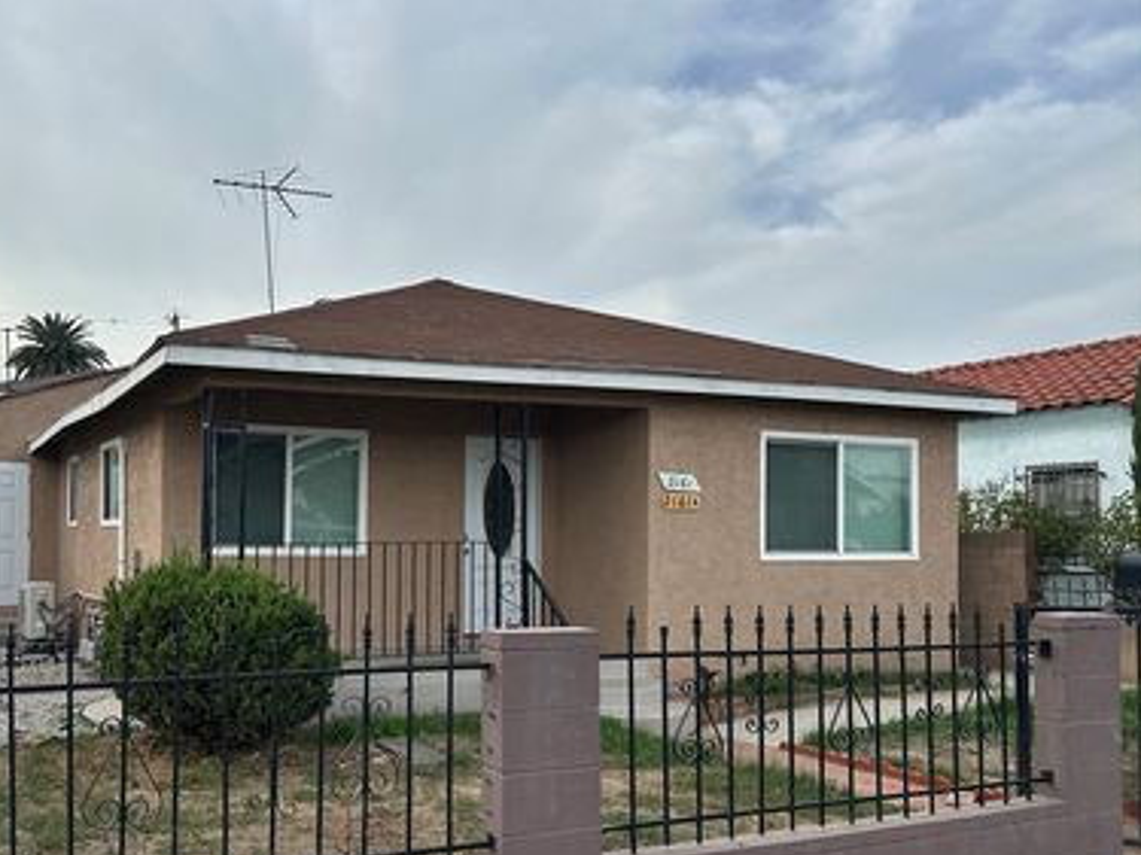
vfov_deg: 44.0
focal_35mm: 32
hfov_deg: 55.7
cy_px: 494
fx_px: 1054
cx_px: 386
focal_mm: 6.86
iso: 80
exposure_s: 1/3861
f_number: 1.78
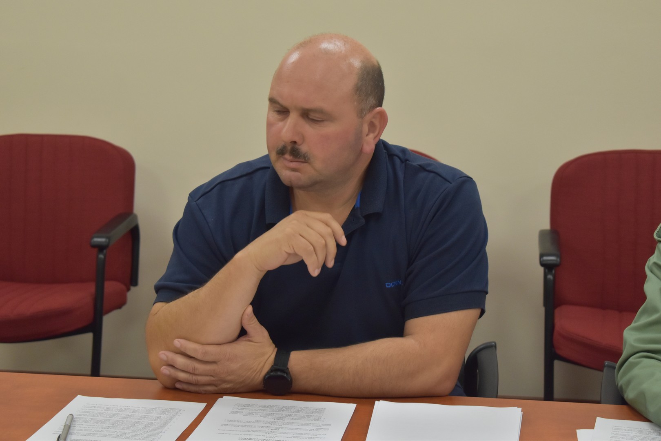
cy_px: 220
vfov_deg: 16.6
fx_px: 1515
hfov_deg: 24.6
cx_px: 330
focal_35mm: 82
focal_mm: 55
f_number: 5.6
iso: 1100
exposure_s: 1/125
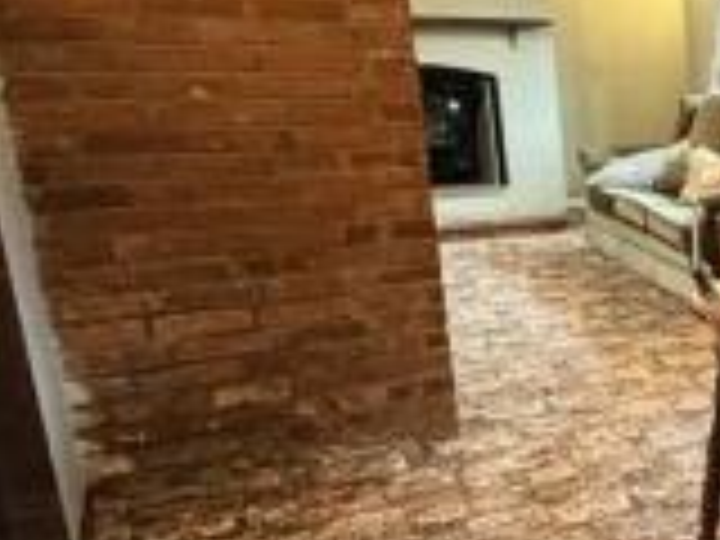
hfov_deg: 26.6
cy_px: 299
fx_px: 1061
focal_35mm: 51
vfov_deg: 28.5
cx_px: 1087
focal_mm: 2.22
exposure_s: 1/50
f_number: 2.2
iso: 1000
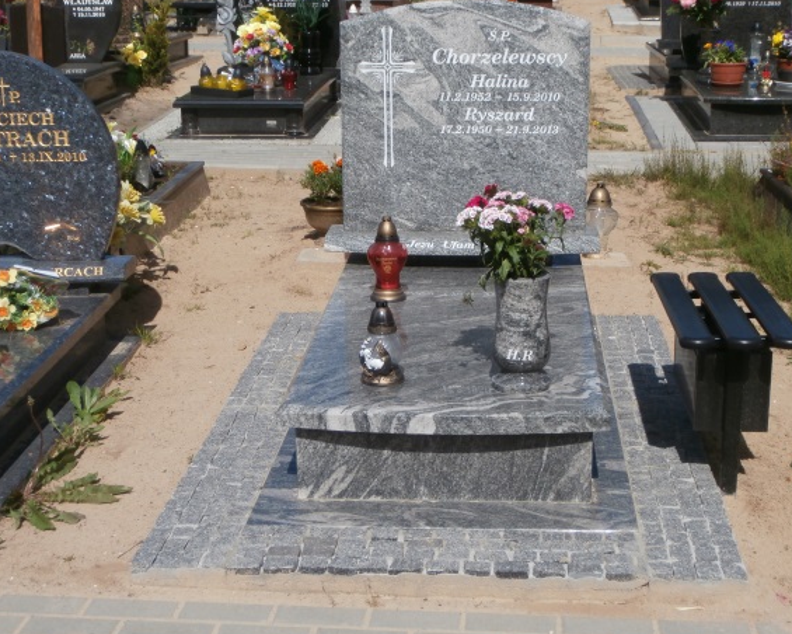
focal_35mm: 63
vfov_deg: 24.2
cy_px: 316
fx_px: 1477
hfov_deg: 30.0
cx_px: 446
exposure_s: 1/1000
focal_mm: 10.11
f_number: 4.5
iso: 100
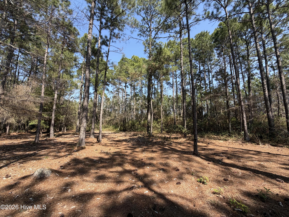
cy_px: 108
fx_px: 117
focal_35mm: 14
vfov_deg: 85.7
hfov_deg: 102.1
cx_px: 144
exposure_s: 1/514
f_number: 2.2
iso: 40
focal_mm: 2.22
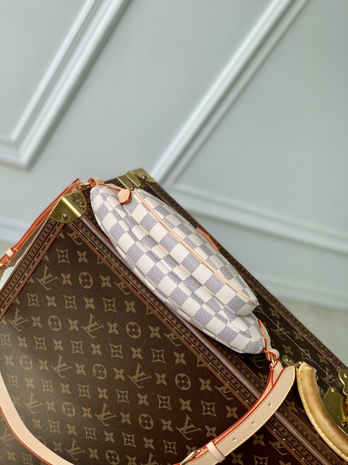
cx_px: 174
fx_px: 697
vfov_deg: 36.8
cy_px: 232
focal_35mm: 52
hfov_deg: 28.0
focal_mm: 6
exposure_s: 1/378
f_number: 2.4
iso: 16
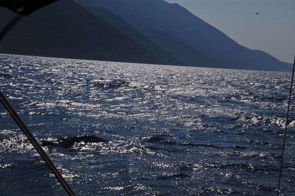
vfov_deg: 18.1
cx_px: 148
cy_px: 98
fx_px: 614
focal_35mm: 75
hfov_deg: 27.0
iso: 200
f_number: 18
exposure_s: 1/1000
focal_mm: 50
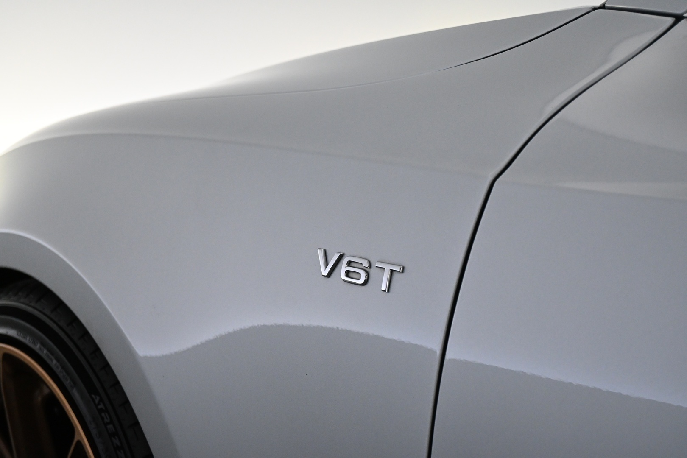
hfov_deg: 30.5
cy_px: 229
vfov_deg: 20.6
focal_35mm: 66
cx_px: 344
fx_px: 1259
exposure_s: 1/125
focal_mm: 44
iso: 2000
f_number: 6
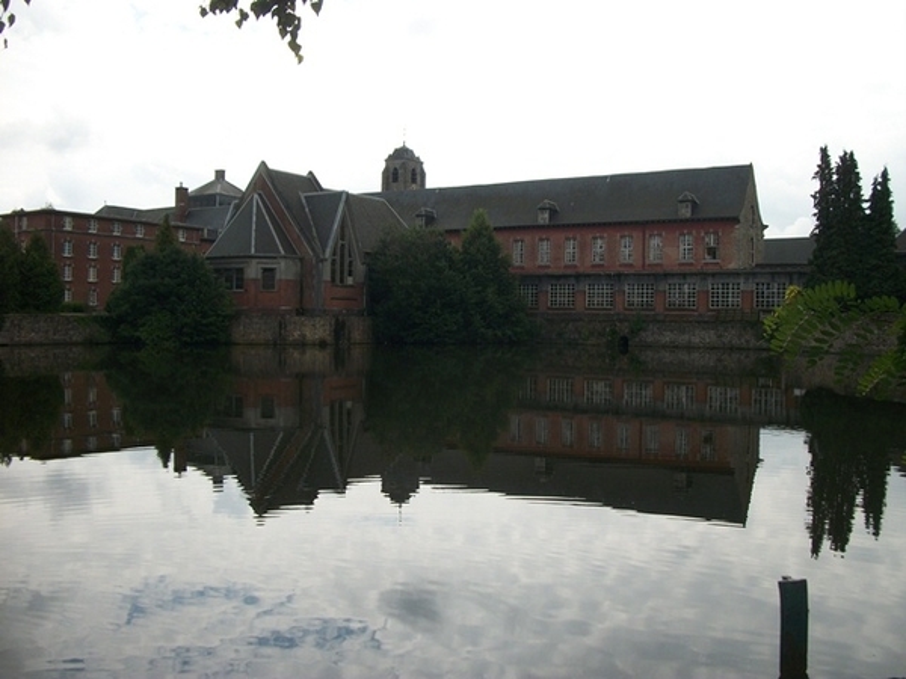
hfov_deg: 56.8
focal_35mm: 32
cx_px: 453
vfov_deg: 44.2
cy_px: 340
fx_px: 838
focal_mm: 5.7
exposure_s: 1/160
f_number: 8.8
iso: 80
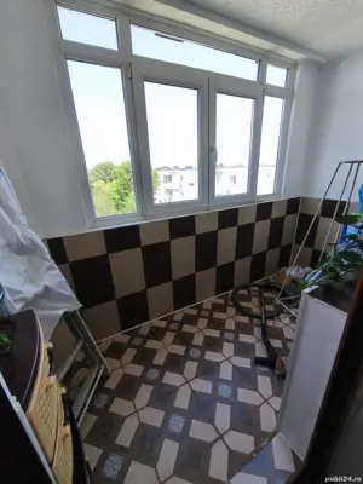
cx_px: 182
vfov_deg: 98.2
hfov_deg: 81.7
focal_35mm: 15
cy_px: 242
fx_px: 210
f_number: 2.2
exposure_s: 1/229
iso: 50
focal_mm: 1.91
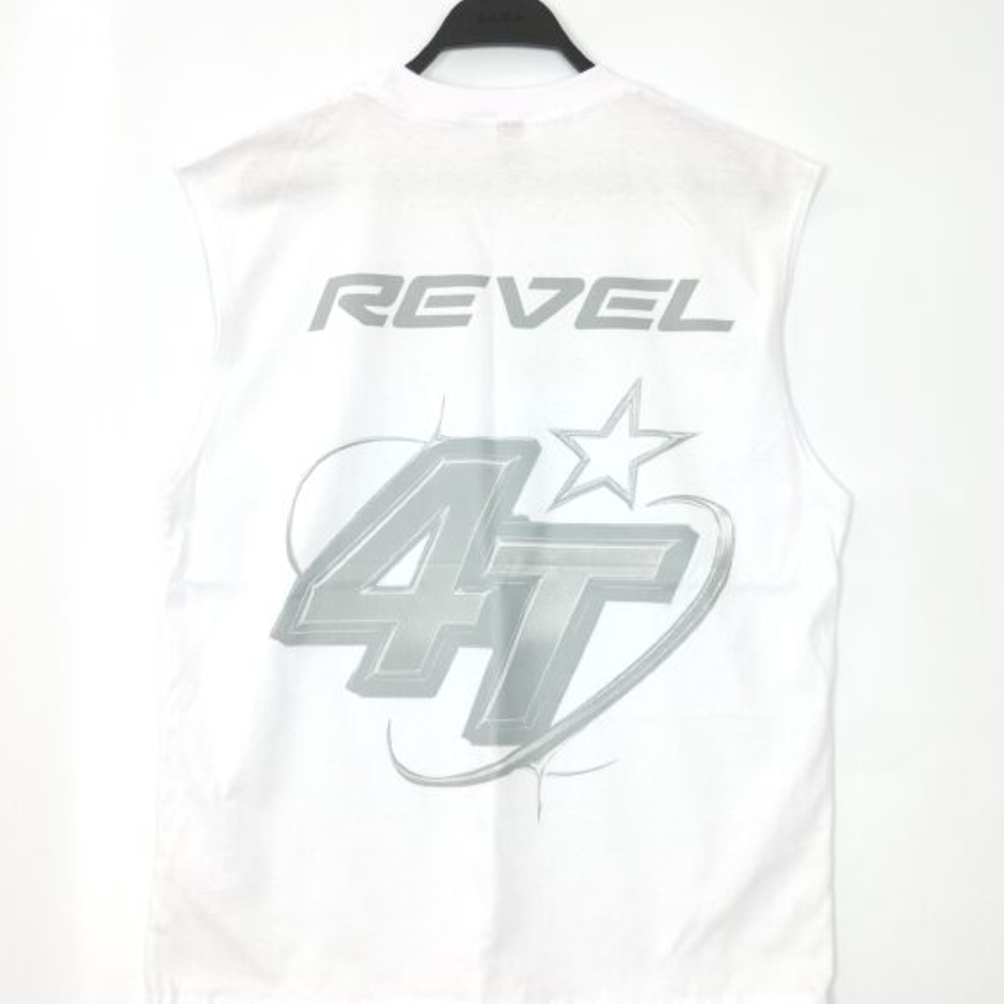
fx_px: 1148
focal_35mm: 35
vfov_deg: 47.1
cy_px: 569
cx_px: 502
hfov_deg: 47.2
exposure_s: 1/15
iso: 100
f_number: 1.8
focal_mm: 4.27
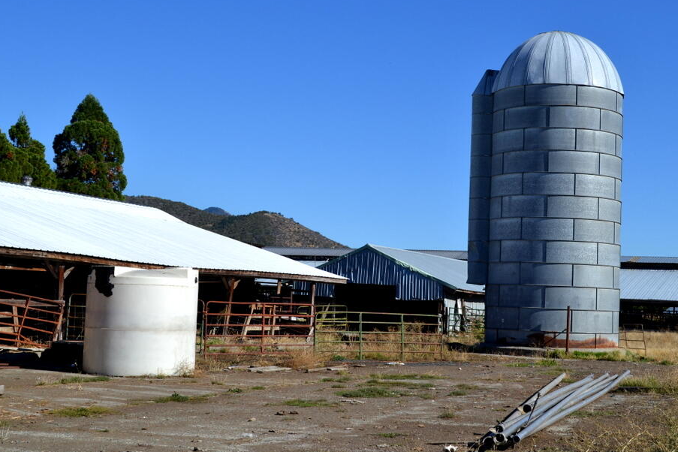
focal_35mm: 56
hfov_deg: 35.9
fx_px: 1047
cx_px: 363
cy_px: 217
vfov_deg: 24.4
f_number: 9
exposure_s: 1/320
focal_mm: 31
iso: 100
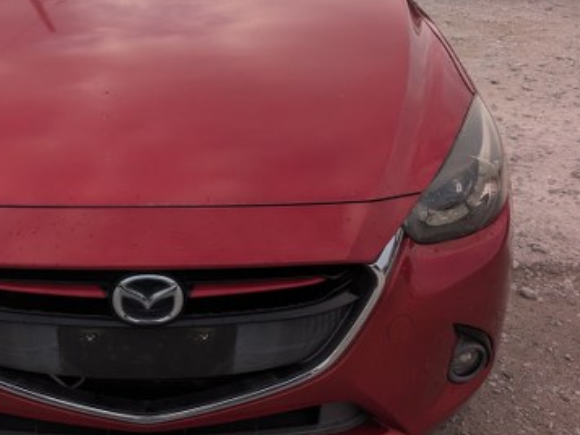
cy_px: 130
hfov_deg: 33.5
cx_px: 131
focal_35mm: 56
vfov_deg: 25.9
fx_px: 939
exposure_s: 1/3086
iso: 40
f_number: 1.89
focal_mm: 5.43
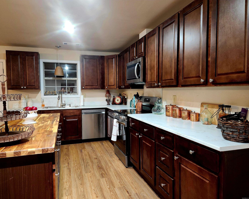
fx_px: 177
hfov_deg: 70.2
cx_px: 118
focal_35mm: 24
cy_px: 100
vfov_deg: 58.8
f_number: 1.8
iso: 640
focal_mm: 5.4
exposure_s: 1/60.2
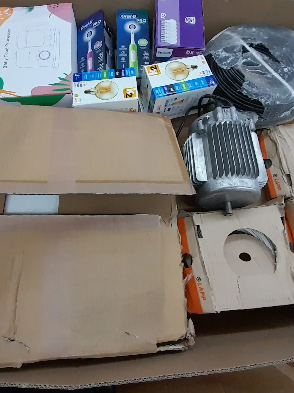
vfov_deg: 87.8
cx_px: 123
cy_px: 194
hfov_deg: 71.1
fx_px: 204
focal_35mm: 18
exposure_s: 1/50
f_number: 2.2
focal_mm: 1.13
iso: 250
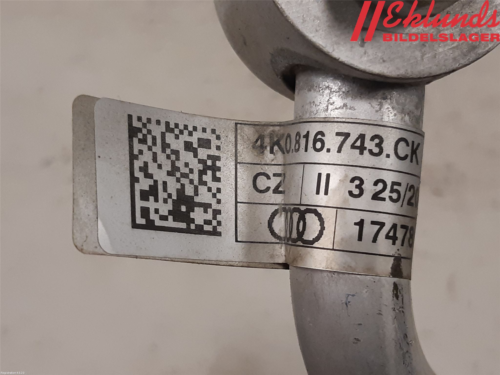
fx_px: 376
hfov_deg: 67.3
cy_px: 188
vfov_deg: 53.1
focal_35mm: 26
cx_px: 250
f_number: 1.7
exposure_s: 1/50
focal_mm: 3.93
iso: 125
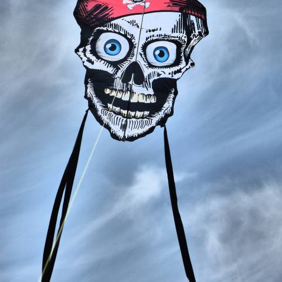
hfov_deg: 7.0
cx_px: 141
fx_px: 2304
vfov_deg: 7.0
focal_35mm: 250
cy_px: 114
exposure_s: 1/800
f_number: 5.9
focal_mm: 42.8
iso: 125
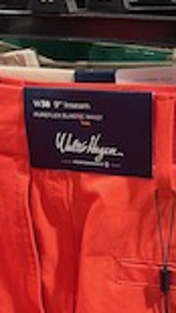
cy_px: 305
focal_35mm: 66
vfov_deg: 30.0
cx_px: 123
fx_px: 548
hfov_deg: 18.2
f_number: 1.6
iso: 125
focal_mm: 4.2
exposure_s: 1/60
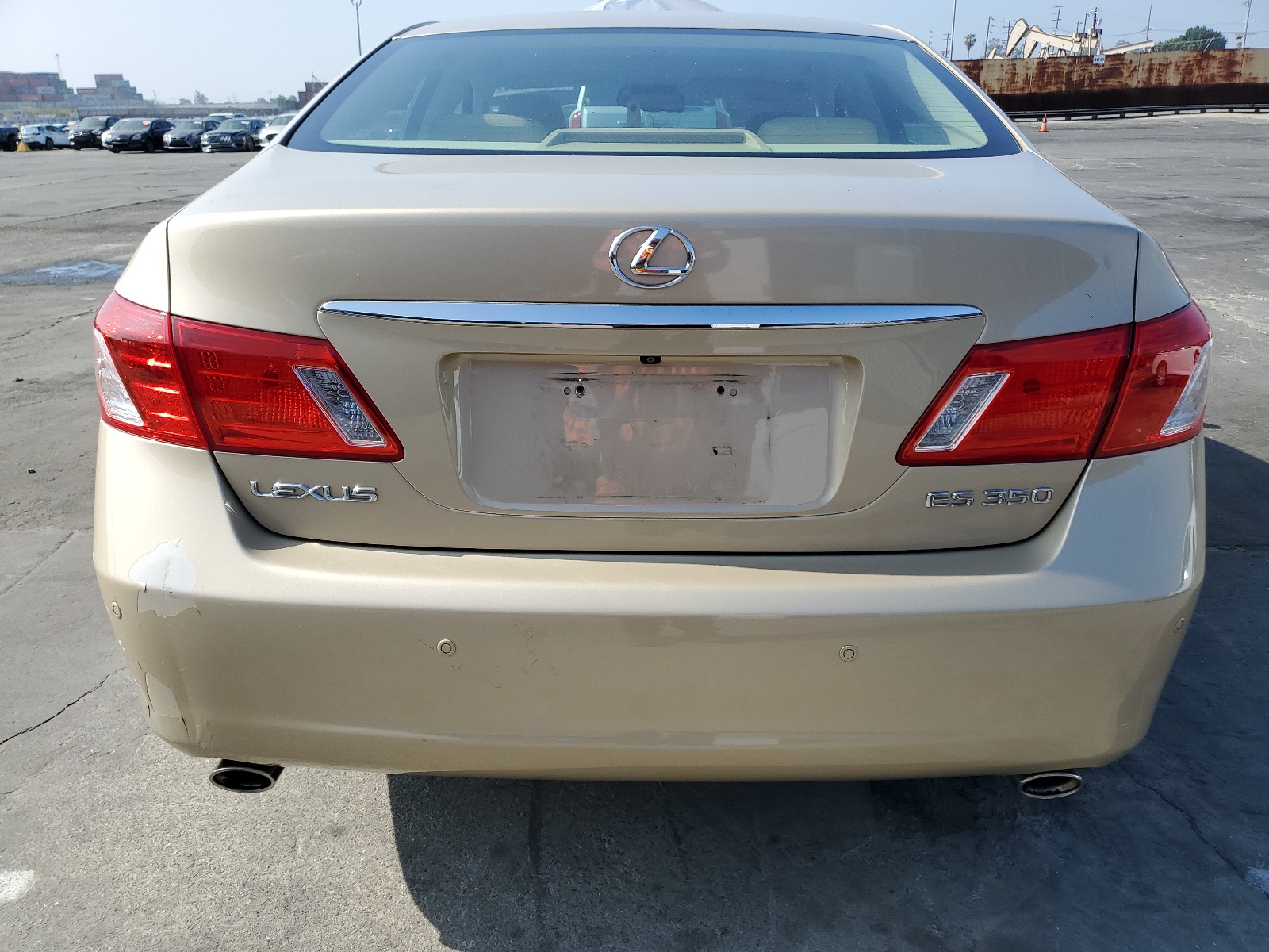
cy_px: 476
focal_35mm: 26
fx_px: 953
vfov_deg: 53.1
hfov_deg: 67.3
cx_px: 634
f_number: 1.5
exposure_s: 1/2500
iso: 50
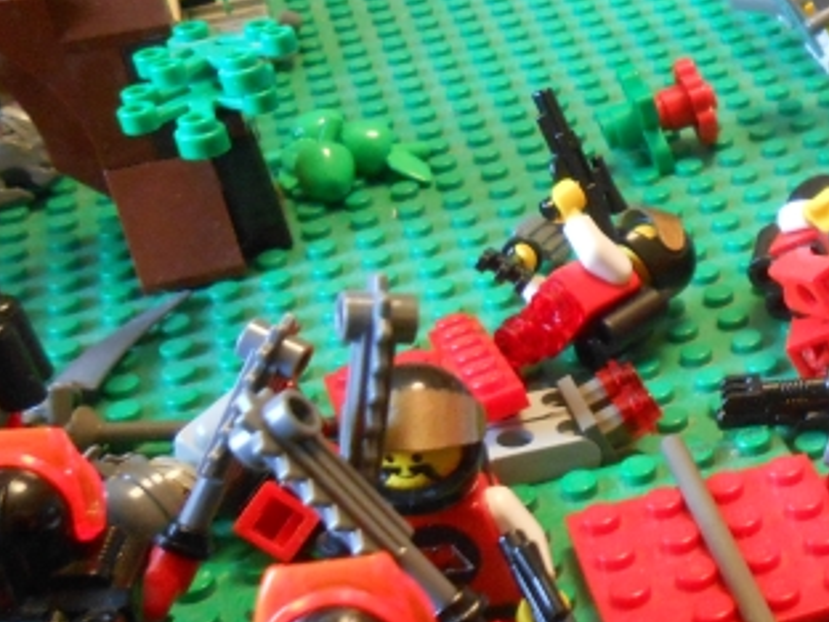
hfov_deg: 22.8
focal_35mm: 77
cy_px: 431
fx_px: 1844
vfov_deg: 19.1
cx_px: 1052
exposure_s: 1/2
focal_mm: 5.3
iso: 400
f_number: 3.8
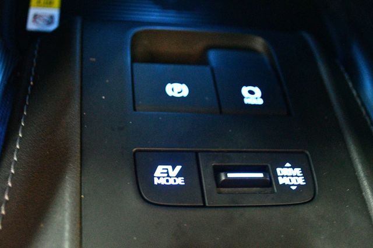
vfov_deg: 28.0
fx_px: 497
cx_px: 186
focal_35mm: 48
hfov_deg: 41.1
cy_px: 124
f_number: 4.8
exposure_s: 1/10
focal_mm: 32
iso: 12800
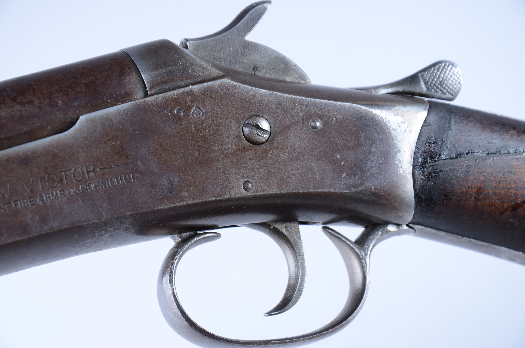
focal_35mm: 158
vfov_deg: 8.7
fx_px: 2292
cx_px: 262
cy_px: 174
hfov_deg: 13.1
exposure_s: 1/100
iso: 100
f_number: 9
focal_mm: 105
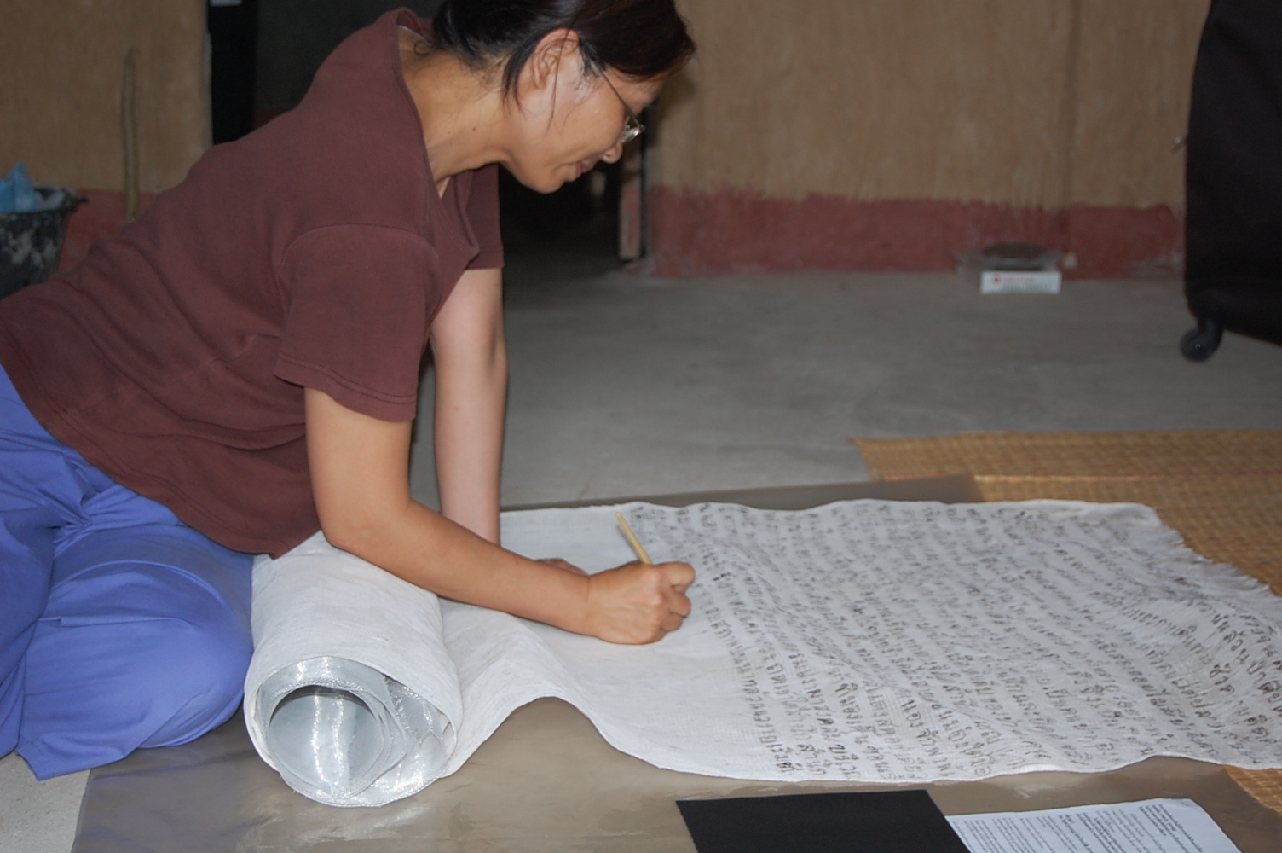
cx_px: 641
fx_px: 2562
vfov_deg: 18.9
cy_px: 426
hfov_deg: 28.1
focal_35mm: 72
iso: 400
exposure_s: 1/60
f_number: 5.6
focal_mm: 48
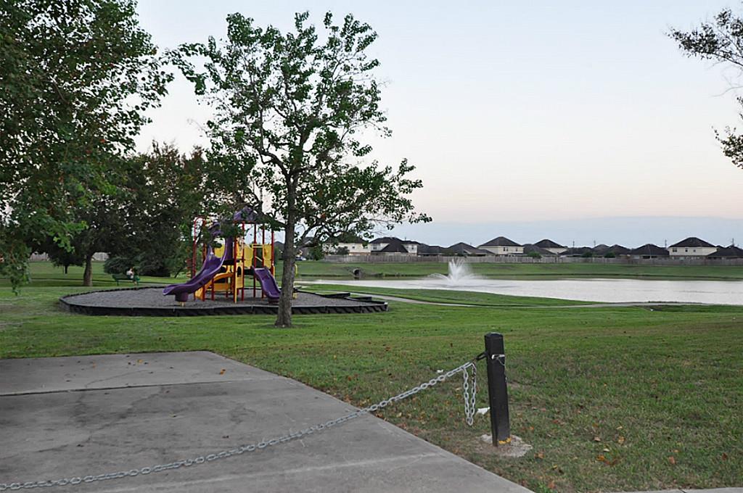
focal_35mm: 36
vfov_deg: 36.8
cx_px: 372
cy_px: 246
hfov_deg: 53.2
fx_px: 742
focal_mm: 24
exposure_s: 1/100
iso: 800
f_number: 4.5
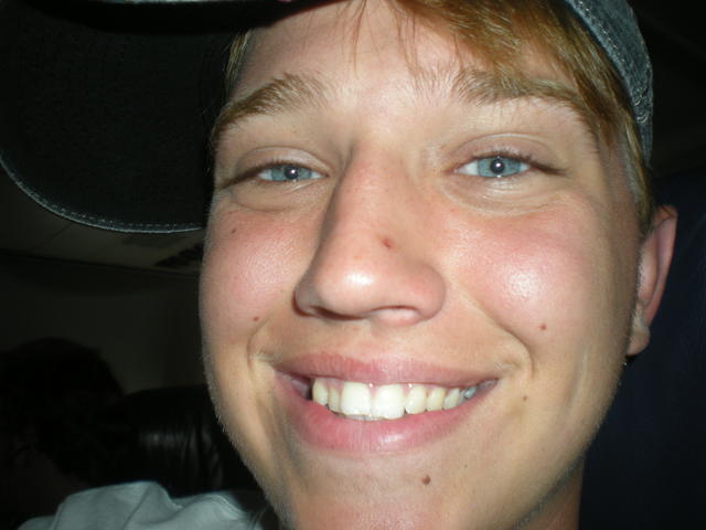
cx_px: 353
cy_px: 265
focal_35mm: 38
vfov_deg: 37.7
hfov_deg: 49.0
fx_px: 775
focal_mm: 6.3
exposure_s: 1/60
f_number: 3.1
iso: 64
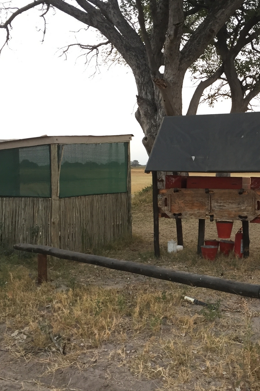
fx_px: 444
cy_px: 193
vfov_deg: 47.4
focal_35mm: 41
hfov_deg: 31.6
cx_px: 216
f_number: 2.2
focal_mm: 4.15
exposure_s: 1/33
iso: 80
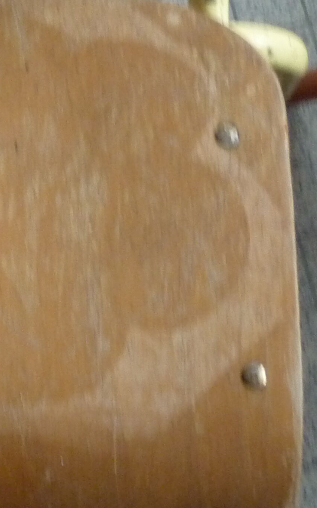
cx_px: 31
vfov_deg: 22.3
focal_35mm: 93
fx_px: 1285
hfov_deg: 13.9
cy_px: 231
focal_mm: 5.5
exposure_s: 1/10
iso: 400
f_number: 2.8
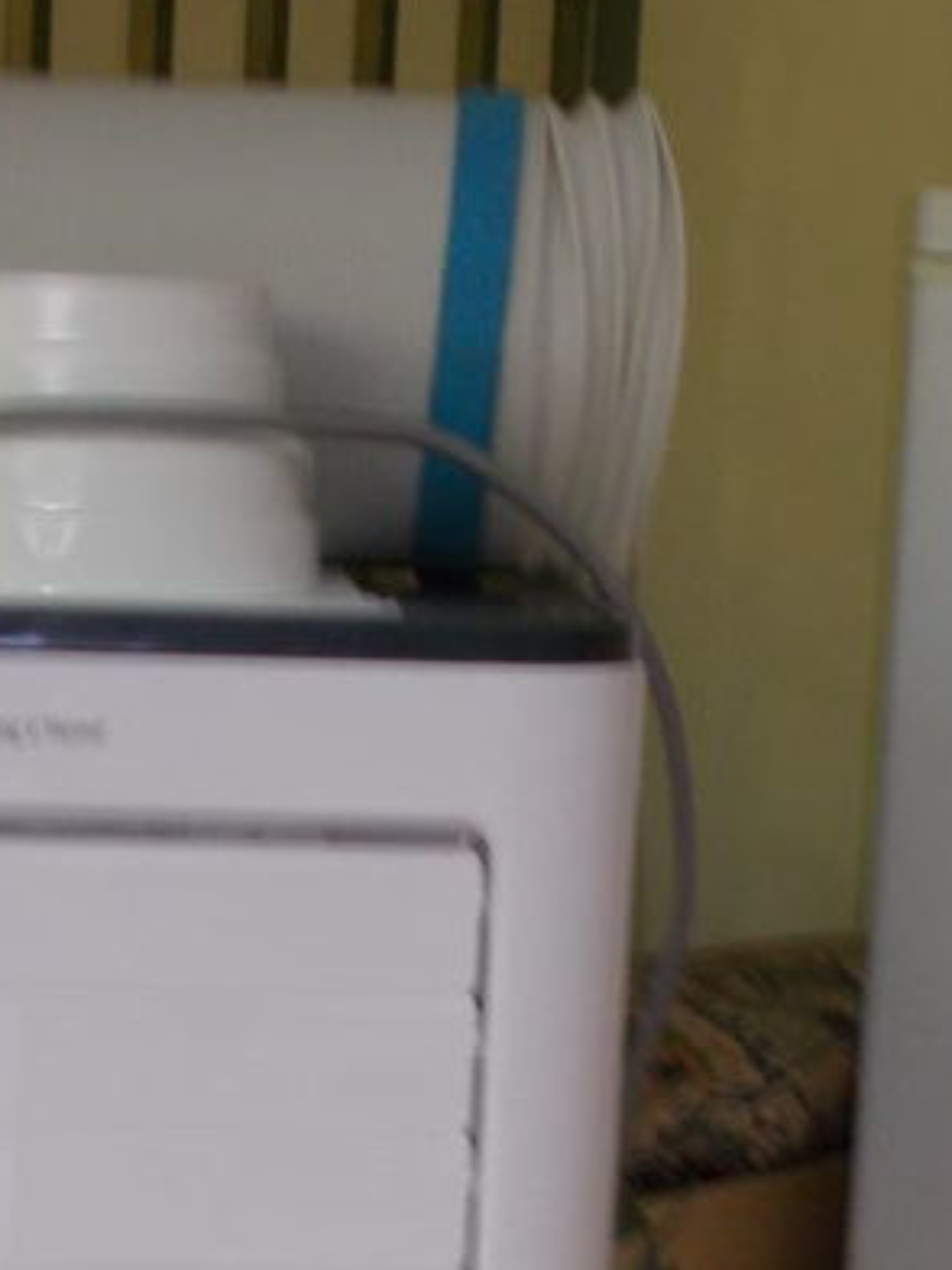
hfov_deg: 10.0
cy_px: 1500
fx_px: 5427
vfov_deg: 13.0
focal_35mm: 148
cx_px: 188
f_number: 4.9
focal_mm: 10.3
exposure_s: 1/30
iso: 200
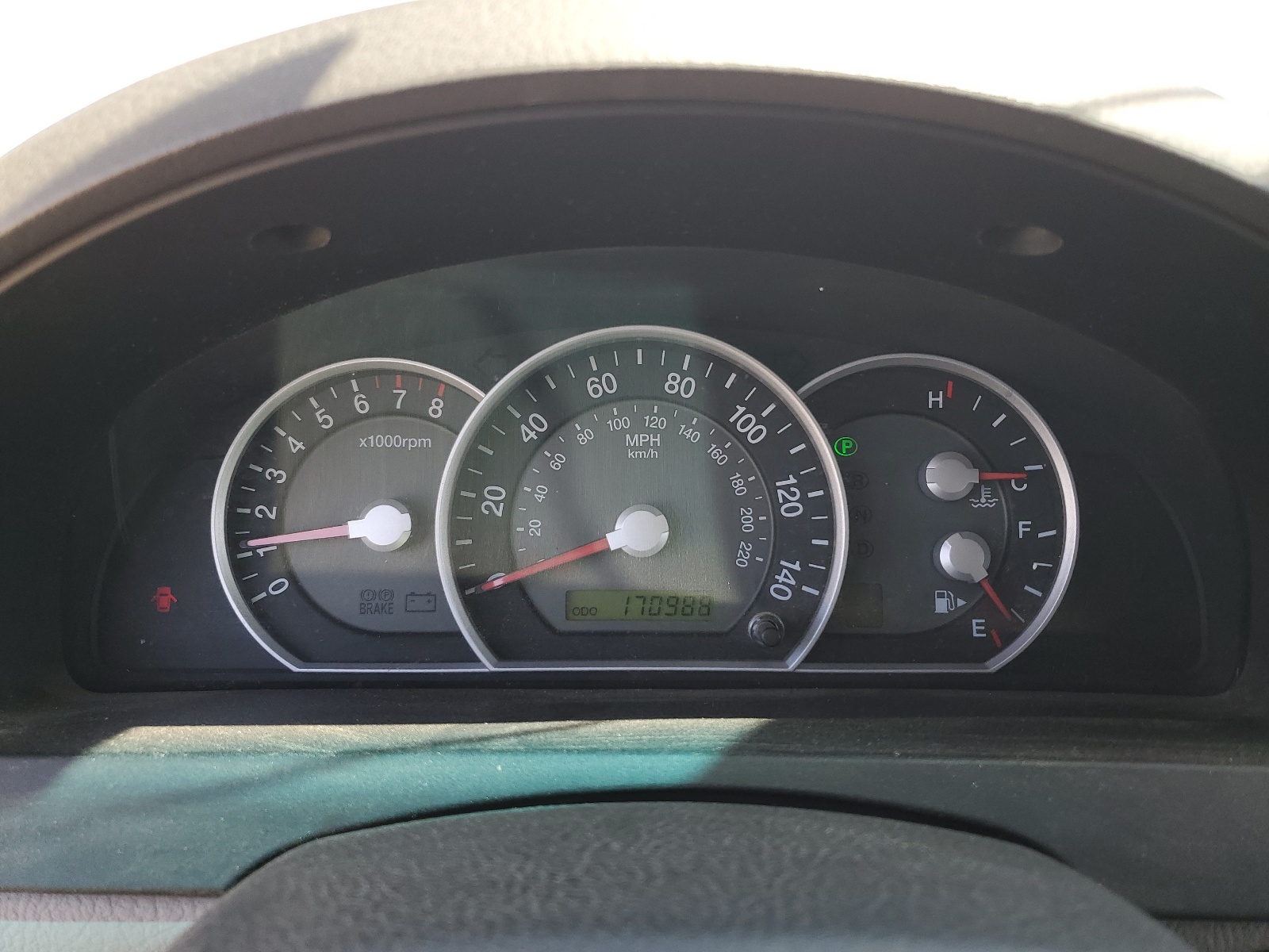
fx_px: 953
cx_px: 634
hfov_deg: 67.3
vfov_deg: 53.1
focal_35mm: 26
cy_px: 476
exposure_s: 1/227
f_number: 1.5
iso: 50
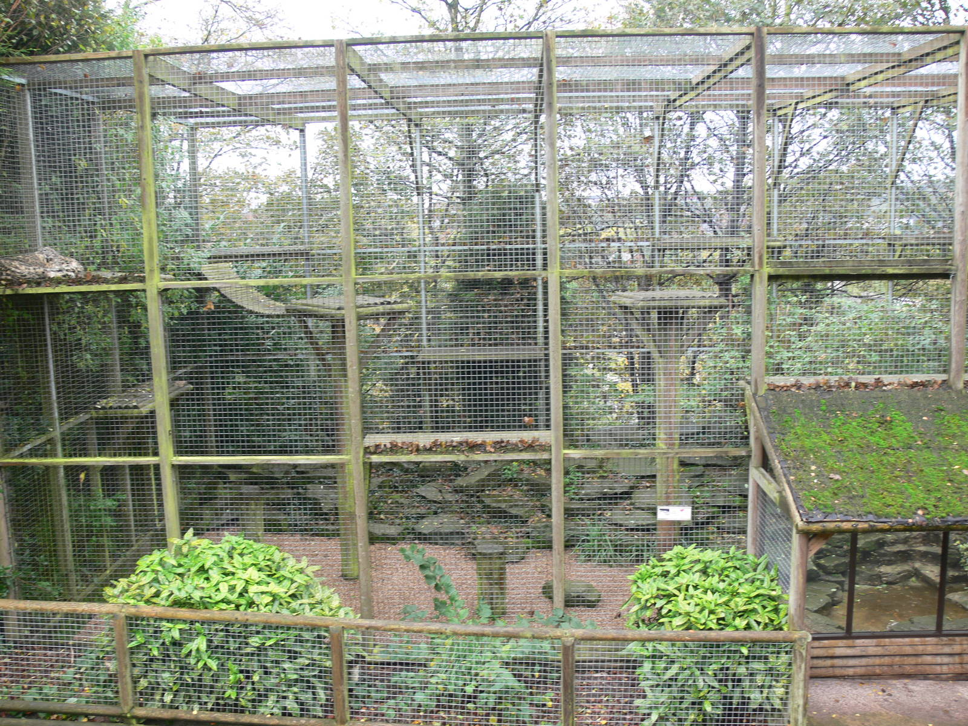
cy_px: 363
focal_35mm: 35
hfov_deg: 52.6
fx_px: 979
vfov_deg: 40.7
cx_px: 484
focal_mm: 7.4
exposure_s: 1/50
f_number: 3.2
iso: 80
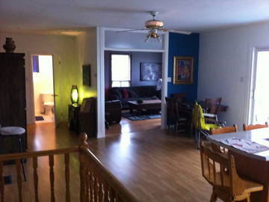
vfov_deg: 40.7
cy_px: 101
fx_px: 272
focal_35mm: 35
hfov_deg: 52.6
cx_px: 134
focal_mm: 3.85
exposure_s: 1/15
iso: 400
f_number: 2.8
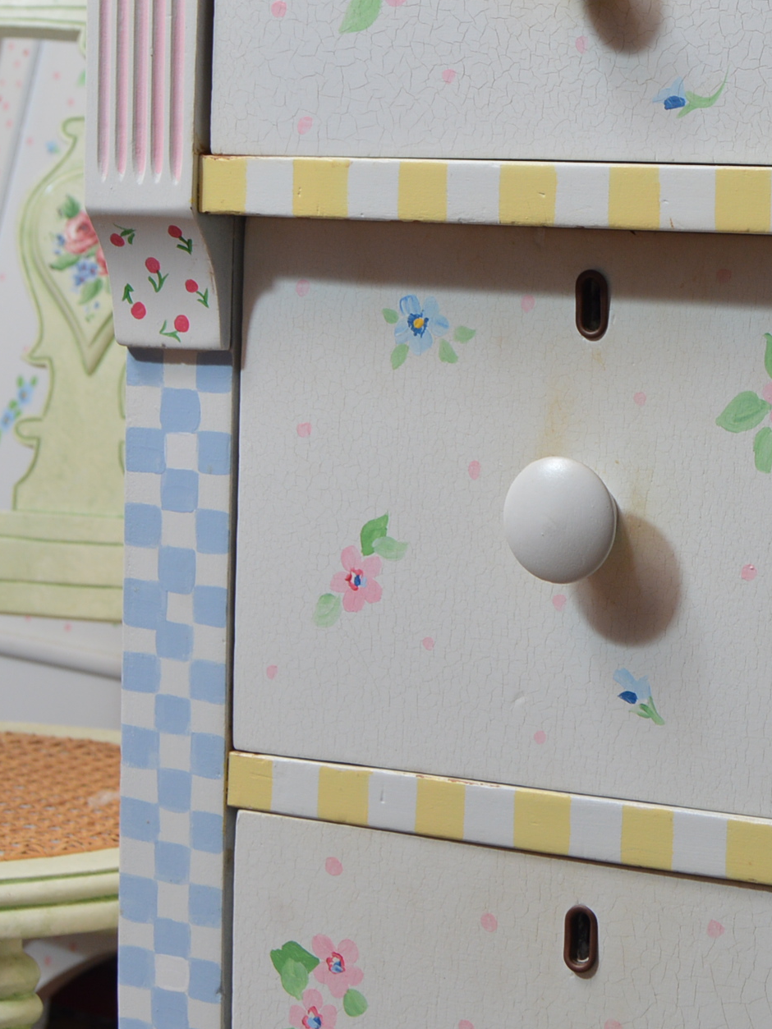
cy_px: 320
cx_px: 870
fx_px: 2468
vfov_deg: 23.4
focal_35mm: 83
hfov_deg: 17.1
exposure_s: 1/40
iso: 200
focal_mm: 24
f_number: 5
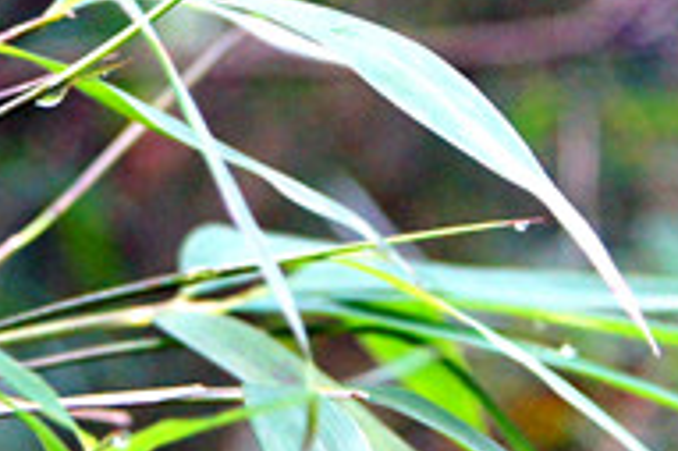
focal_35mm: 188
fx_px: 3538
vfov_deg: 7.3
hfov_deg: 10.9
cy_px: 69
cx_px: 302
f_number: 4.5
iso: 1600
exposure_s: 1/100
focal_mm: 30
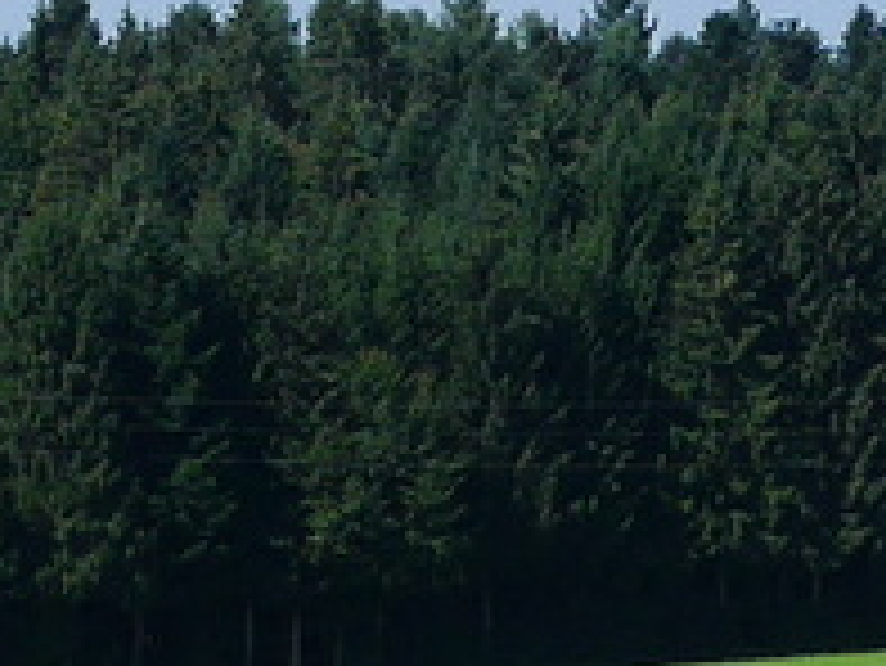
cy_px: 144
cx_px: -1187
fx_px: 6249
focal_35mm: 244
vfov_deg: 6.1
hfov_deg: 7.6
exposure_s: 1/400
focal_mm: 20
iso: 160
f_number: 8
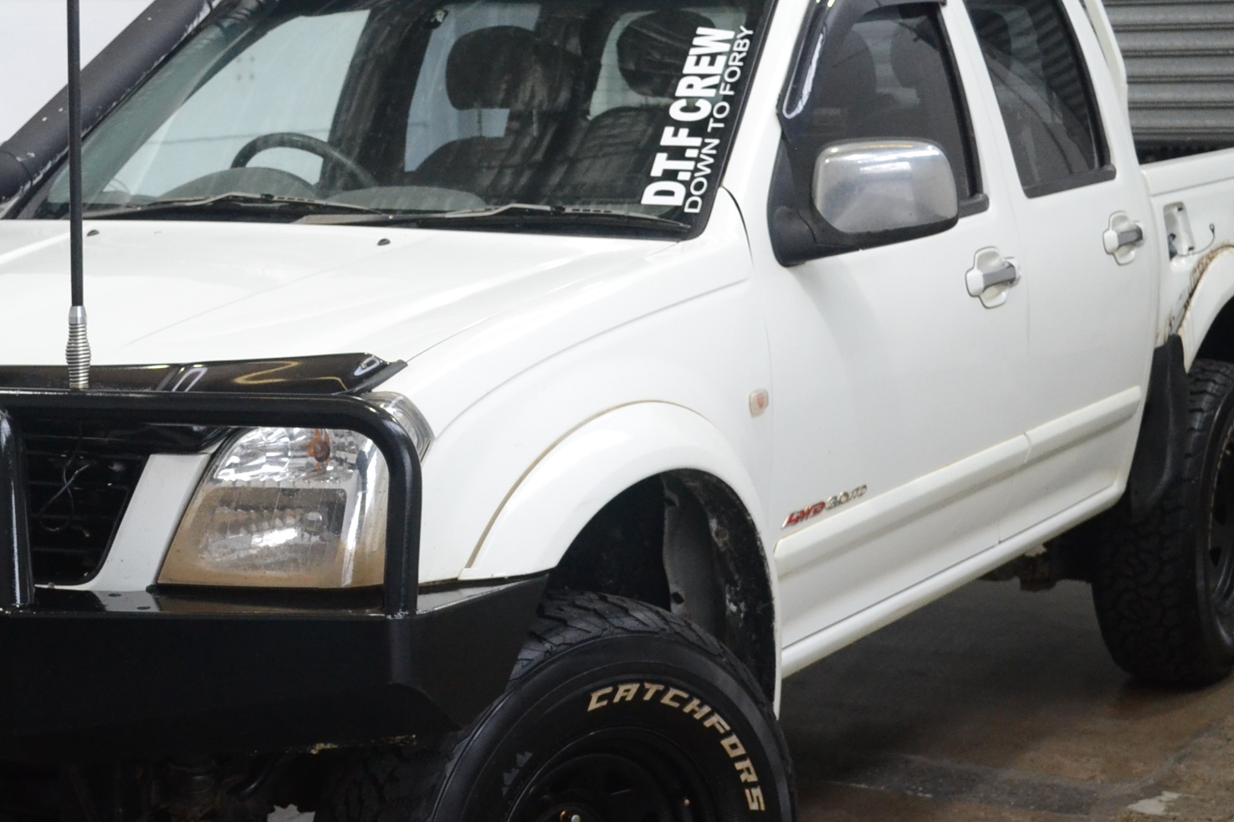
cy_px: 512
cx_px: 407
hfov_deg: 26.8
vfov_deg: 18.2
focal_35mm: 75
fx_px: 2570
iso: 1600
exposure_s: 1/320
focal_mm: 32
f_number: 4.8
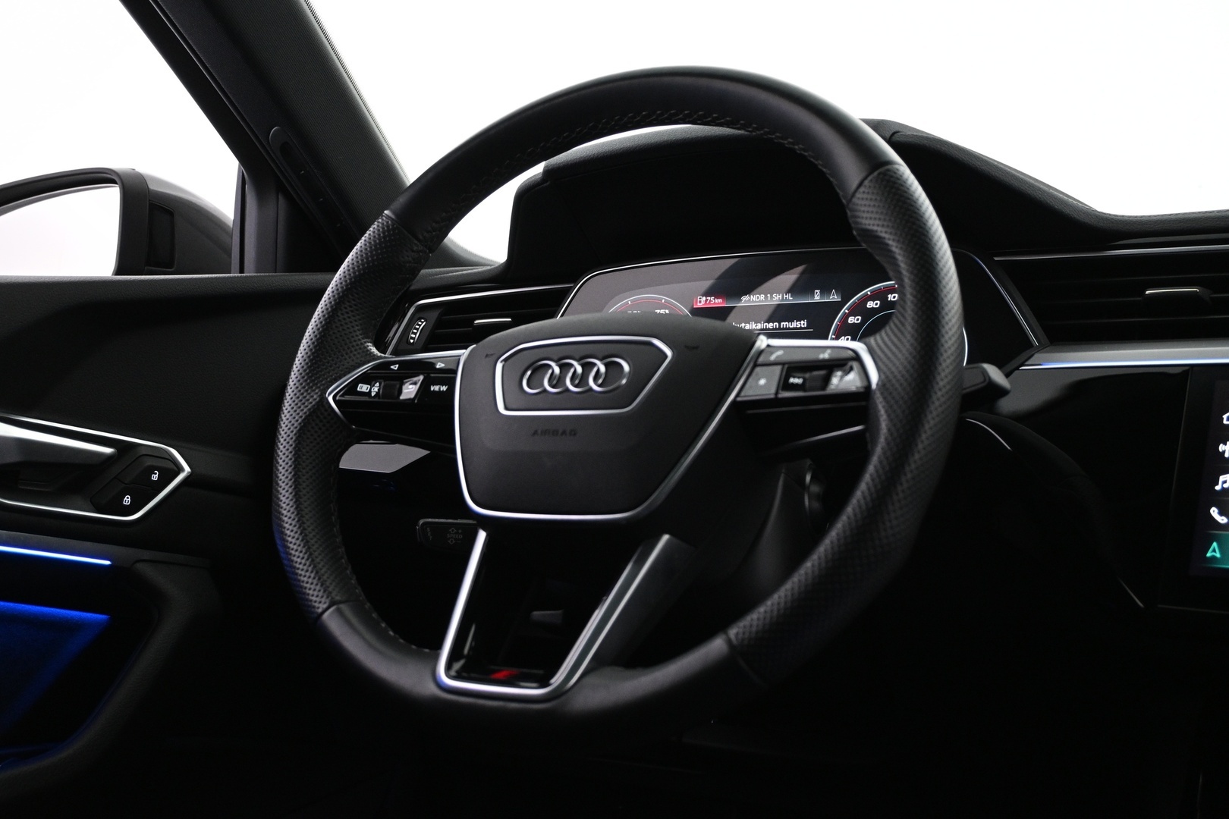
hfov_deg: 51.3
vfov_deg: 35.5
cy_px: 410
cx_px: 614
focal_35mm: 38
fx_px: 1280
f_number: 4.2
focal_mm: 25
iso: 1600
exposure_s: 1/30
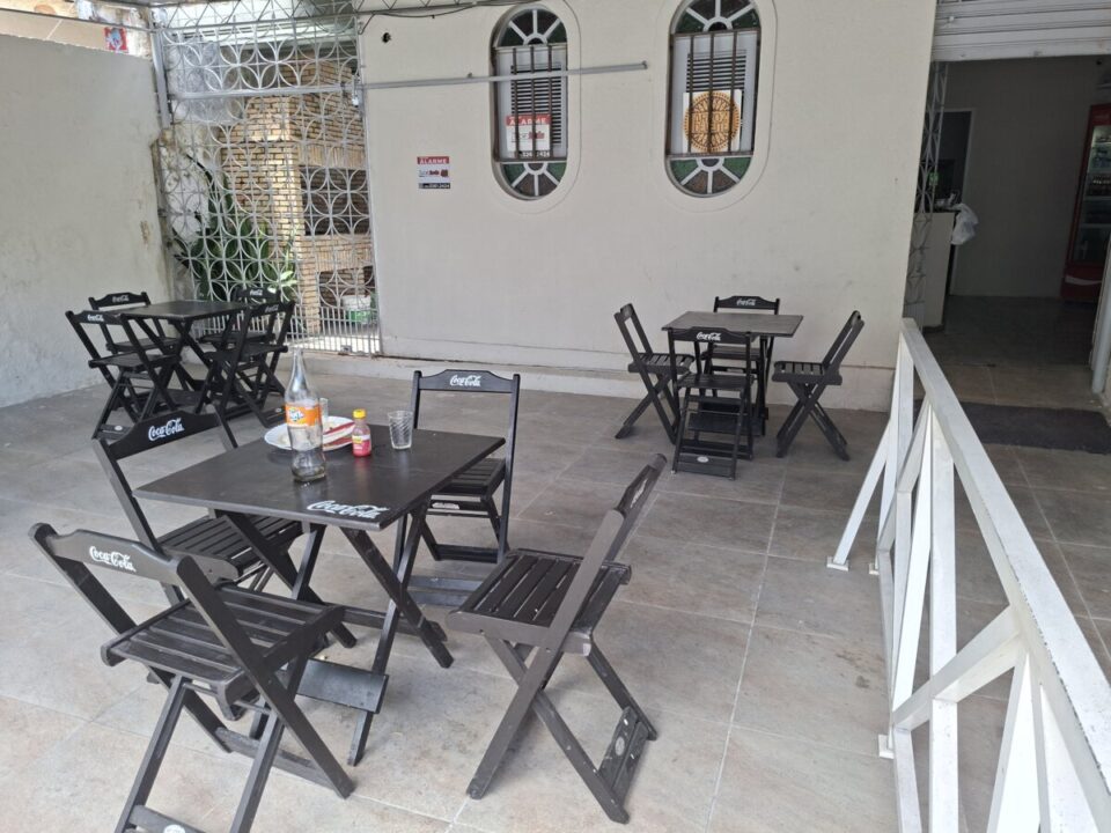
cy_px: 416
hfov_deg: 73.9
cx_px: 556
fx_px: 738
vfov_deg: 58.9
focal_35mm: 23
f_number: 1.8
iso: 50
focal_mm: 5.54
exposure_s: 1/120
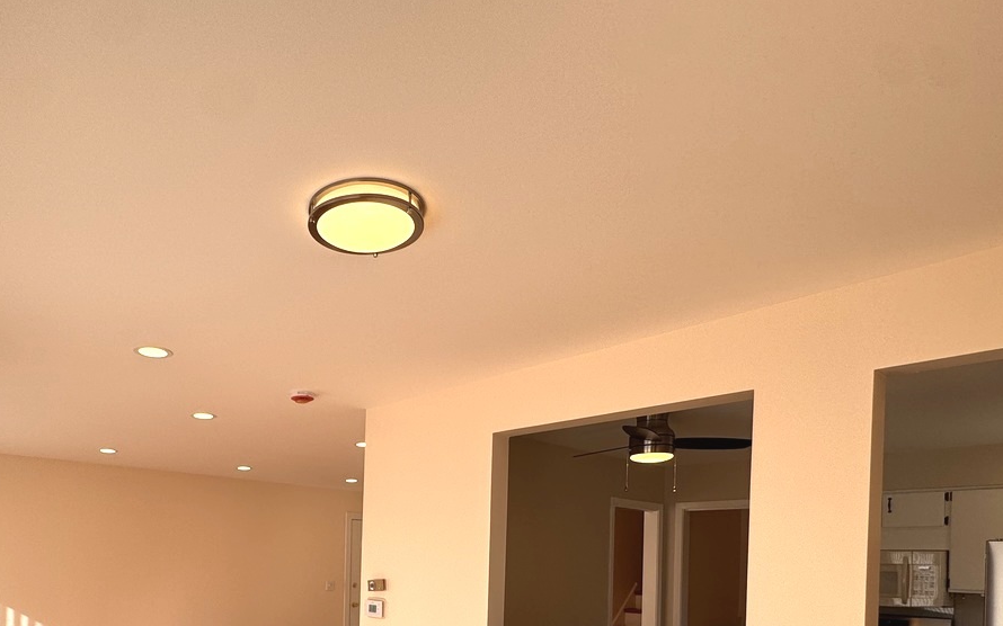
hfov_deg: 72.4
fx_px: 656
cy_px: 558
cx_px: 330
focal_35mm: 24
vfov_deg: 46.3
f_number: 2.2
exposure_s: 1/556
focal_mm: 2.22
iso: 40
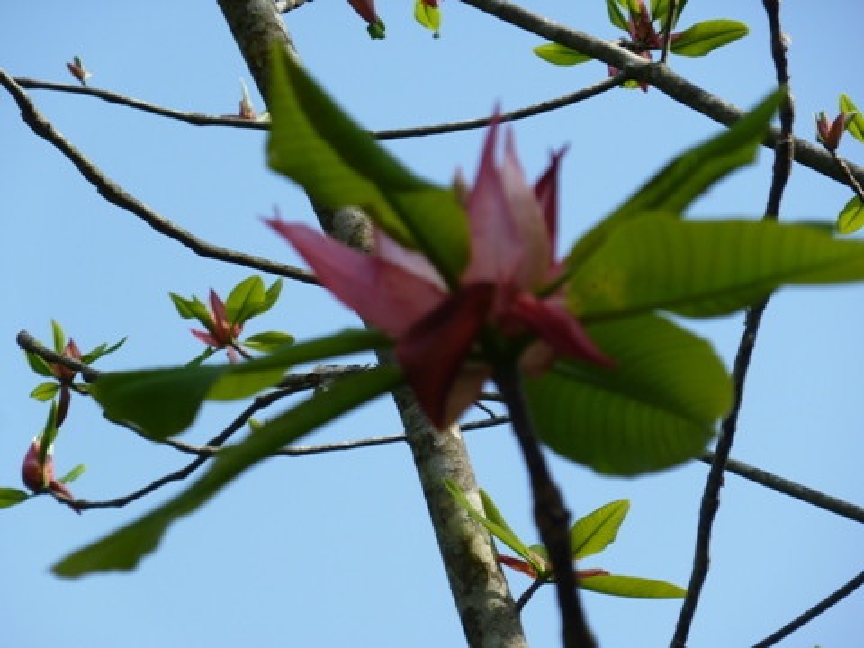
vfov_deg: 8.1
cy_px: 324
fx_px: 4593
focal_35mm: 184
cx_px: 432
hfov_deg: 10.7
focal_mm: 33
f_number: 5.9
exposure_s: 1/200
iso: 80
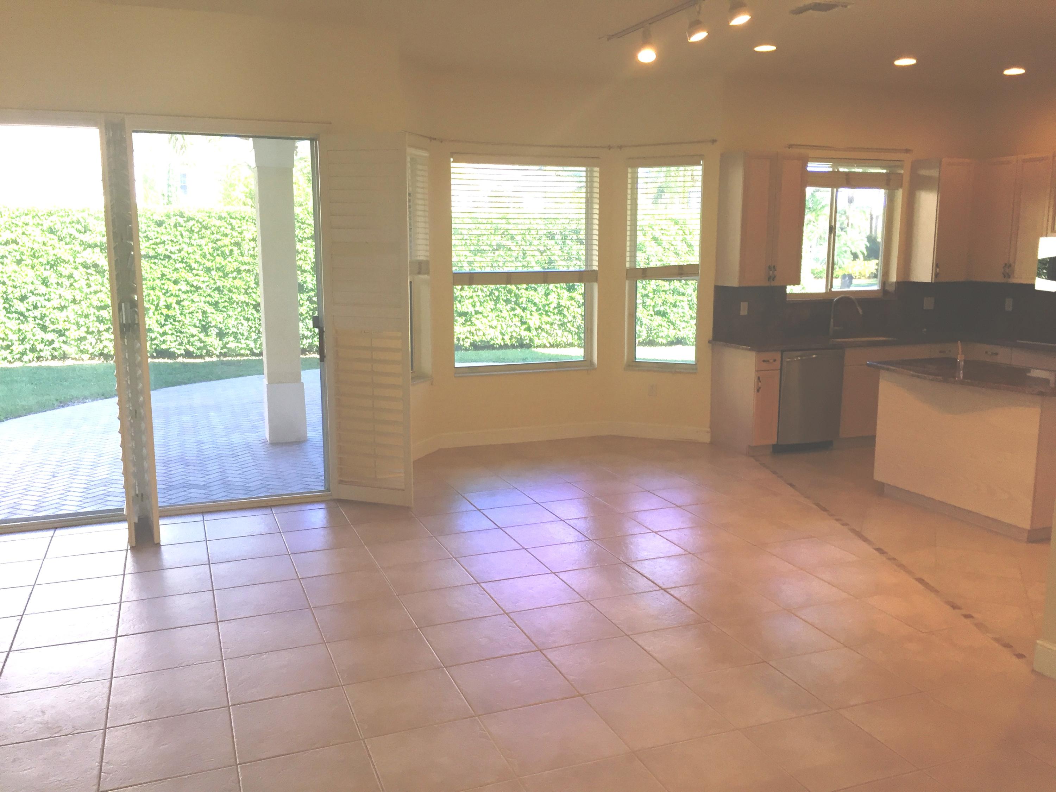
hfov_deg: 61.7
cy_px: 396
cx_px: 528
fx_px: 885
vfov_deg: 48.2
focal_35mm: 29
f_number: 2.2
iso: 32
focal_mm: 4.15
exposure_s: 1/30
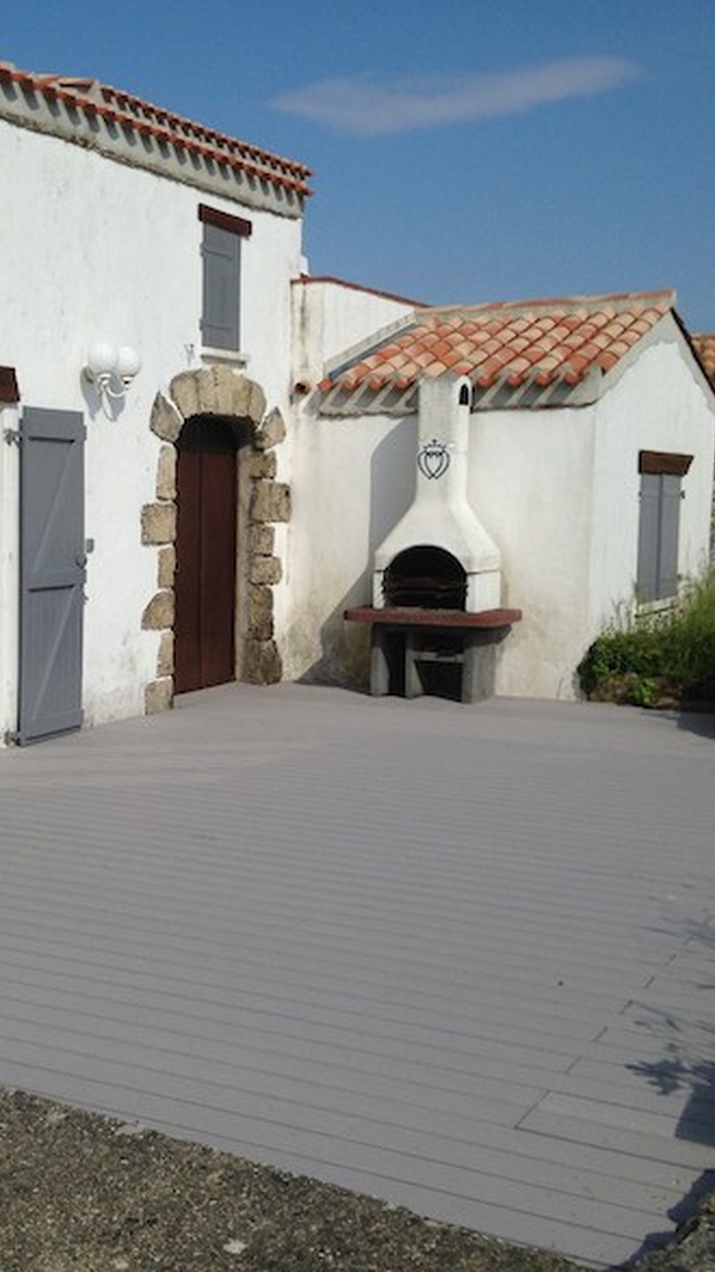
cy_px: 648
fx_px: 1652
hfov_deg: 24.2
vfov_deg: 42.1
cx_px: 191
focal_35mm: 49
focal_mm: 4.13
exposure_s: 1/3623
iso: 50
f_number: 2.4
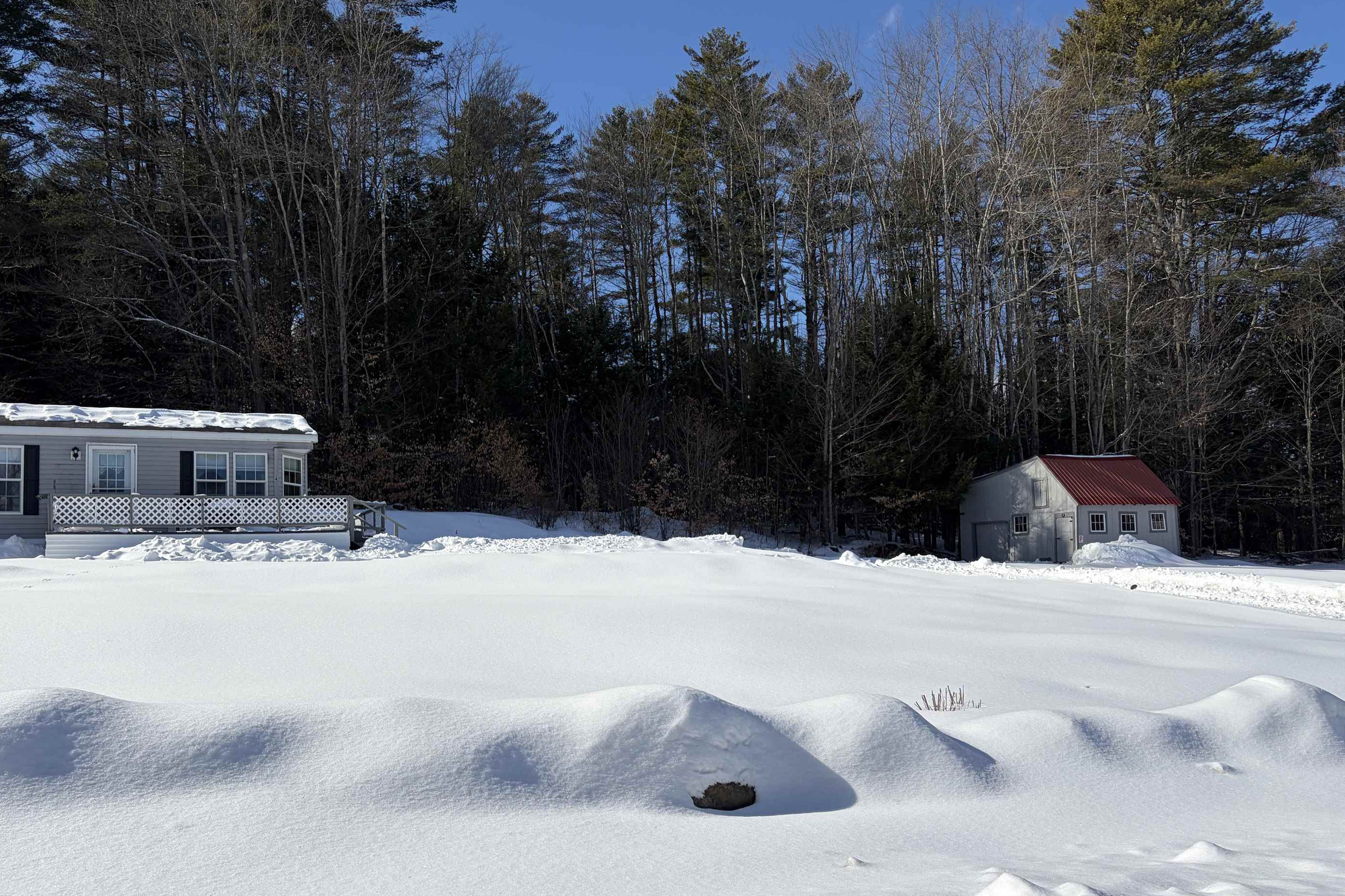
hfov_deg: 61.8
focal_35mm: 30
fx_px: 1121
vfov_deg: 43.5
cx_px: 602
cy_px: 498
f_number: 1.6
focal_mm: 5.96
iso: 50
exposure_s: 1/10101
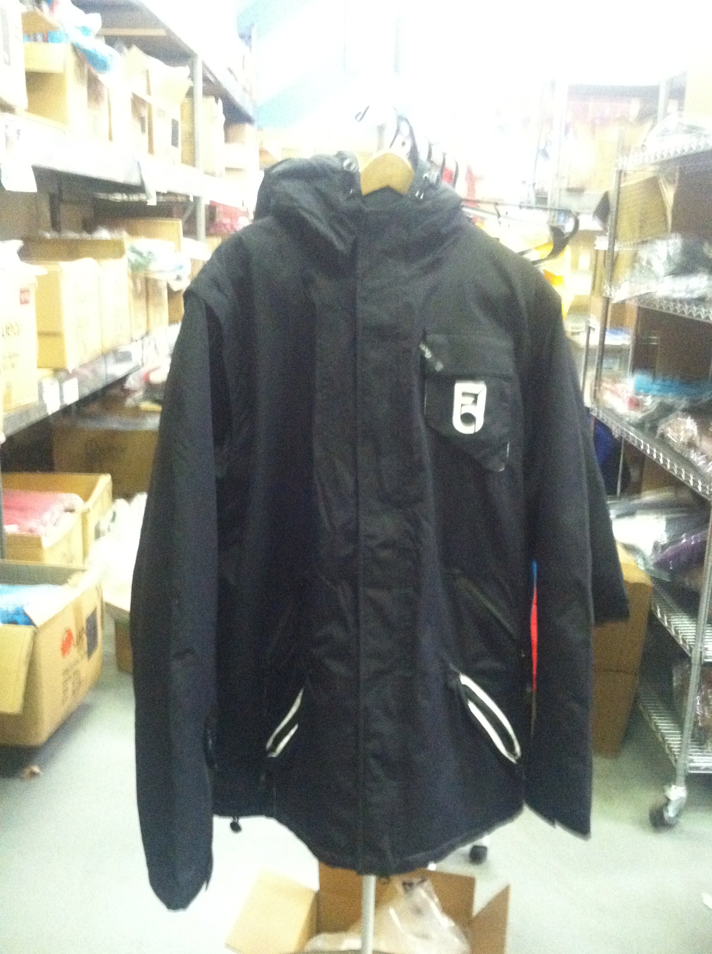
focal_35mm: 35
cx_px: 356
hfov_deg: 40.6
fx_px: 962
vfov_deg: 52.7
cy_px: 477
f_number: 2.8
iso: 800
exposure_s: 1/15
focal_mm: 3.85
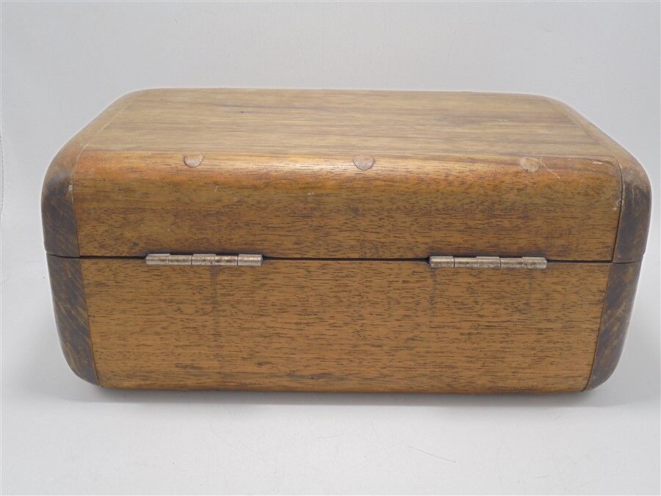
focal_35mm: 38
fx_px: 726
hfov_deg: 49.0
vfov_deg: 37.7
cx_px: 330
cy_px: 248
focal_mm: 6.9
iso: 100
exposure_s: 1/30
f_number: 4.2
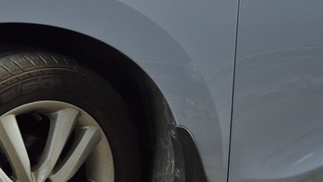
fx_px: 634
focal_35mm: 74
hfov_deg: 26.1
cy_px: 71
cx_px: -43
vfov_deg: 16.3
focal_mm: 5.4
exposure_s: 1/180
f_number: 1.8
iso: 80
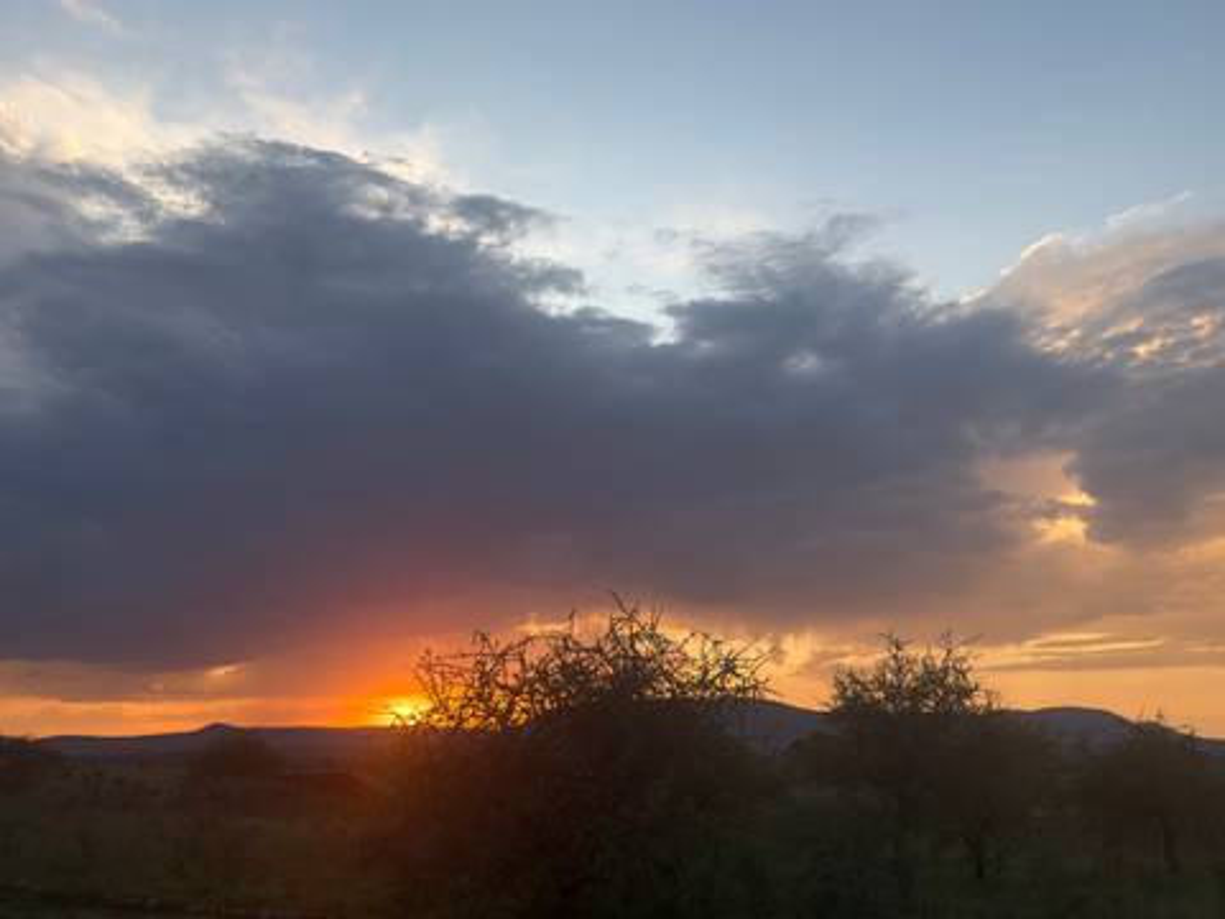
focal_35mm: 35
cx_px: 612
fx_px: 1239
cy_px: 460
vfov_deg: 40.7
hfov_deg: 52.6
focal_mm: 6.76
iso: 50
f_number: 1.78
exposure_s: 1/206
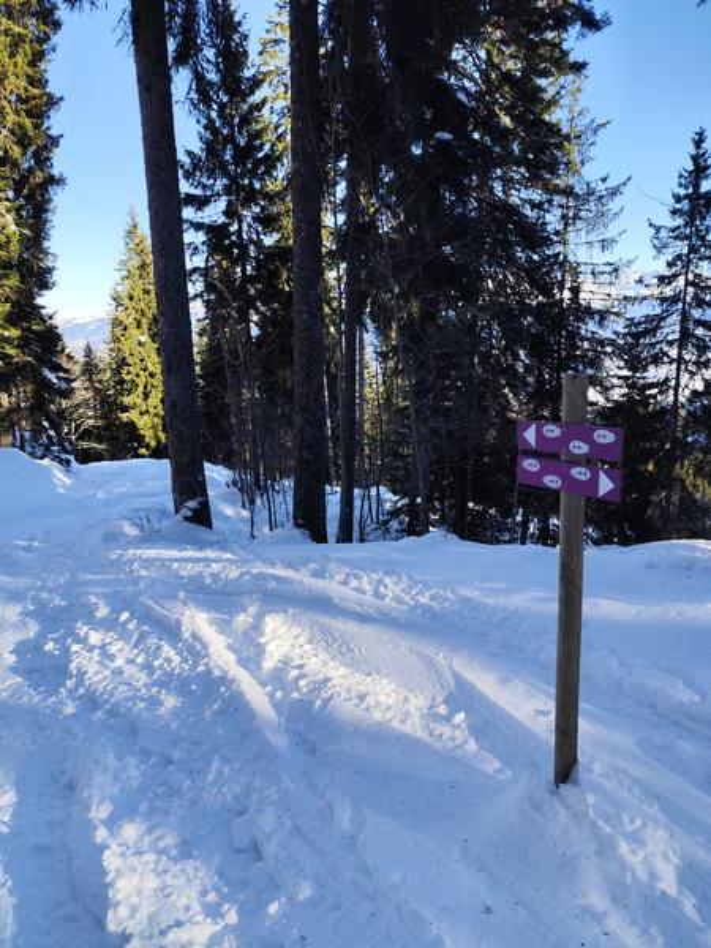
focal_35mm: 23
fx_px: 630
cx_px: 356
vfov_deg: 73.9
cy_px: 474
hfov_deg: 58.9
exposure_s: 1/594
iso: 50
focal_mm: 6.19
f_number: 1.65
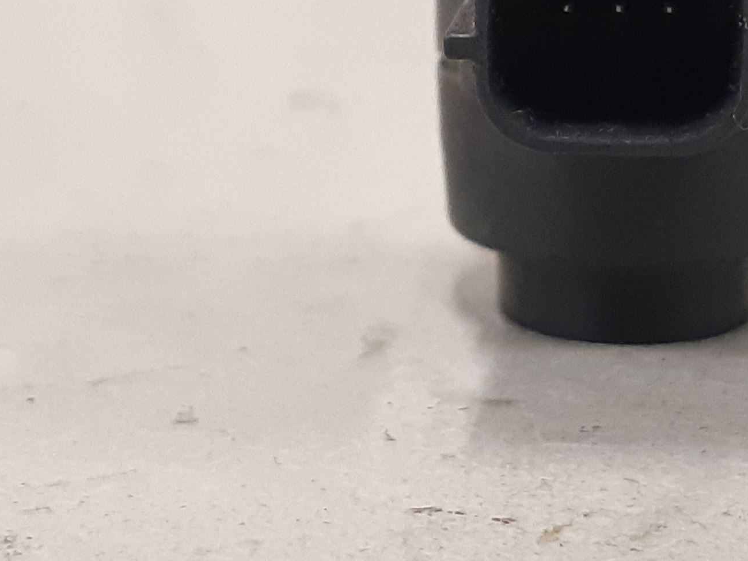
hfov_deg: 44.7
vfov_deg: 34.6
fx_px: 886
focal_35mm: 41
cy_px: 165
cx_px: 532
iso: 250
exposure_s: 1/50
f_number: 1.7
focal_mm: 3.93
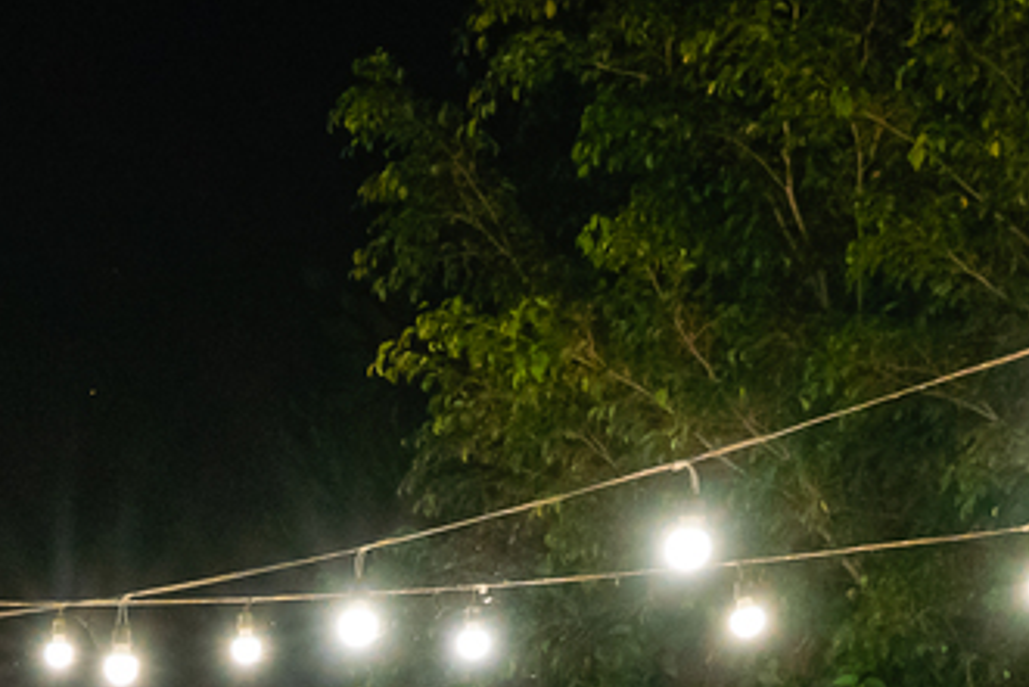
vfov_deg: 14.1
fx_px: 2488
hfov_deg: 22.5
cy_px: 1212
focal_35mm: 87
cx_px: -3
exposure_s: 1/160
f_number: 4
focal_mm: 24
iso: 2500
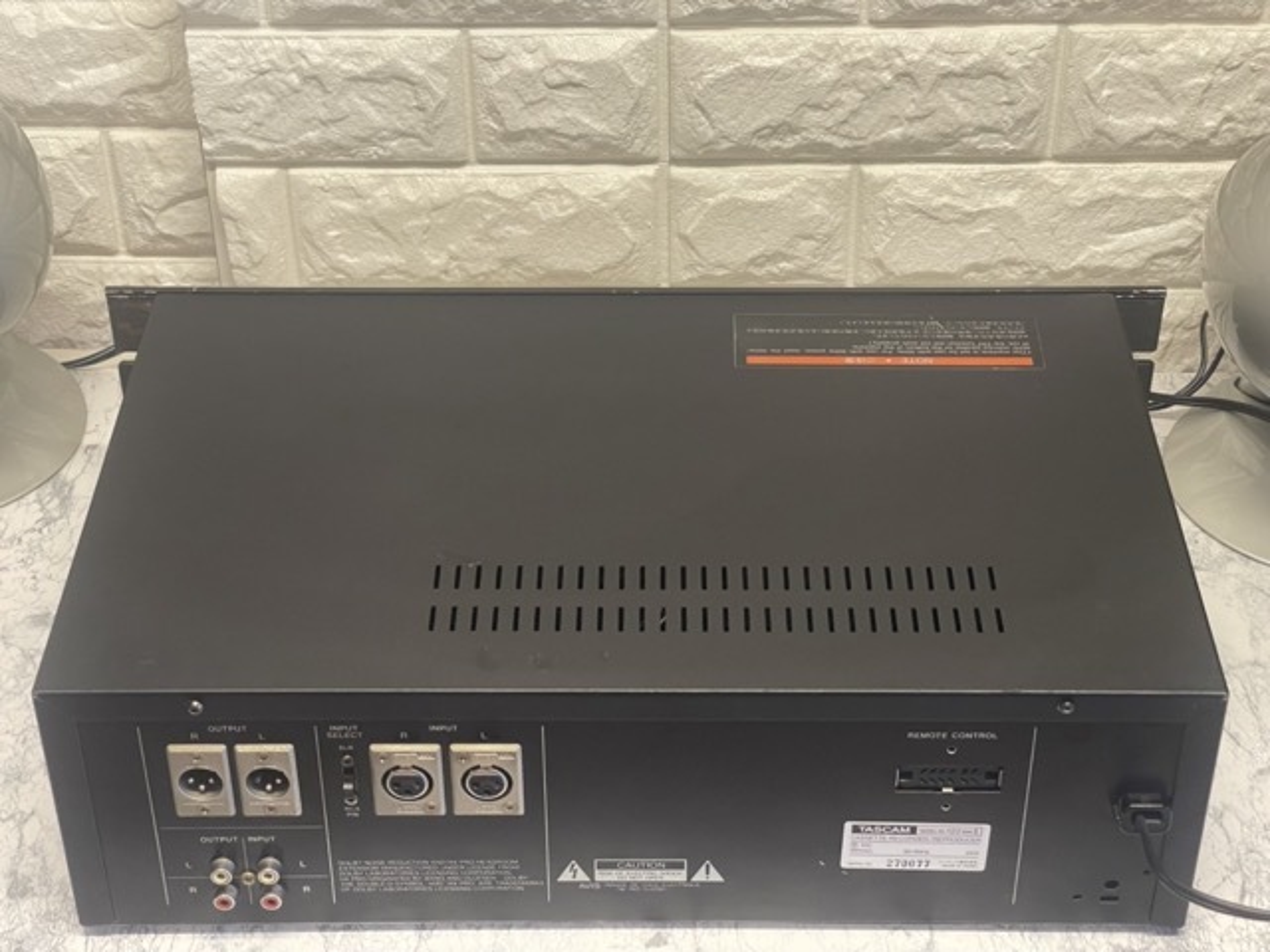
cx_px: 635
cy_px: 476
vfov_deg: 22.9
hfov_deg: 30.3
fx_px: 2348
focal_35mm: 64
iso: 250
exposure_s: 1/50
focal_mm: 7.5
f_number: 2.2
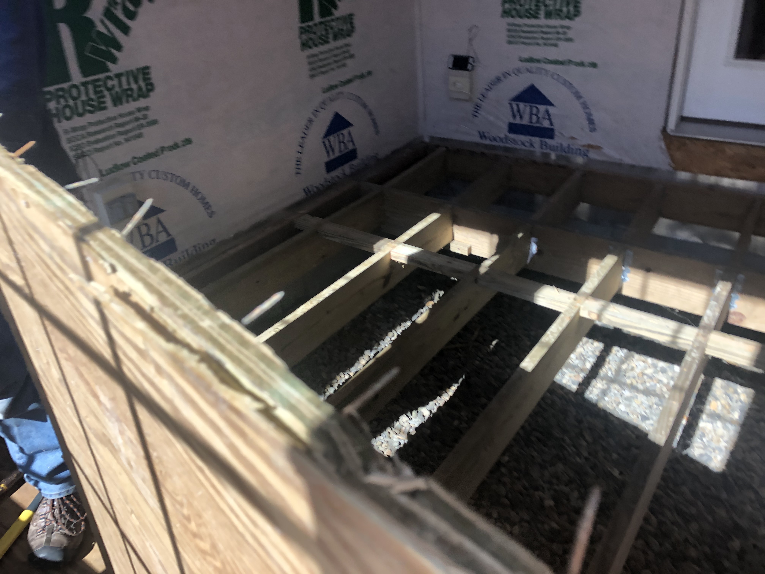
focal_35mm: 28
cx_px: 382
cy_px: 287
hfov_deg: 63.4
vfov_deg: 49.7
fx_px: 619
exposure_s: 1/120
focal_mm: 3.99
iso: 32
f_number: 1.8
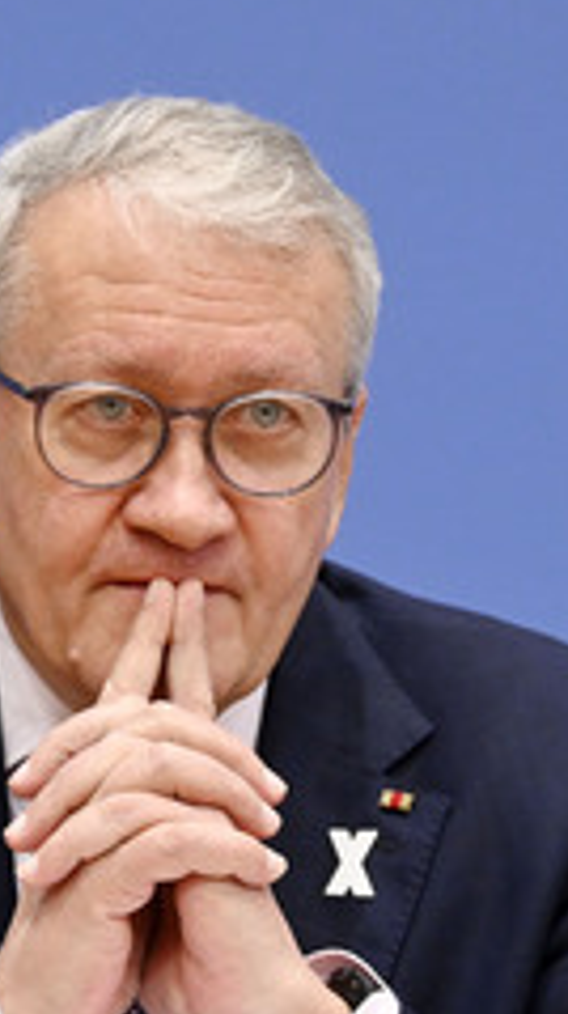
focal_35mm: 188
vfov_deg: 11.5
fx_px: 5046
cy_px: 569
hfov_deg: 6.4
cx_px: 146
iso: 5000
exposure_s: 1/500
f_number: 6.3
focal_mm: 95
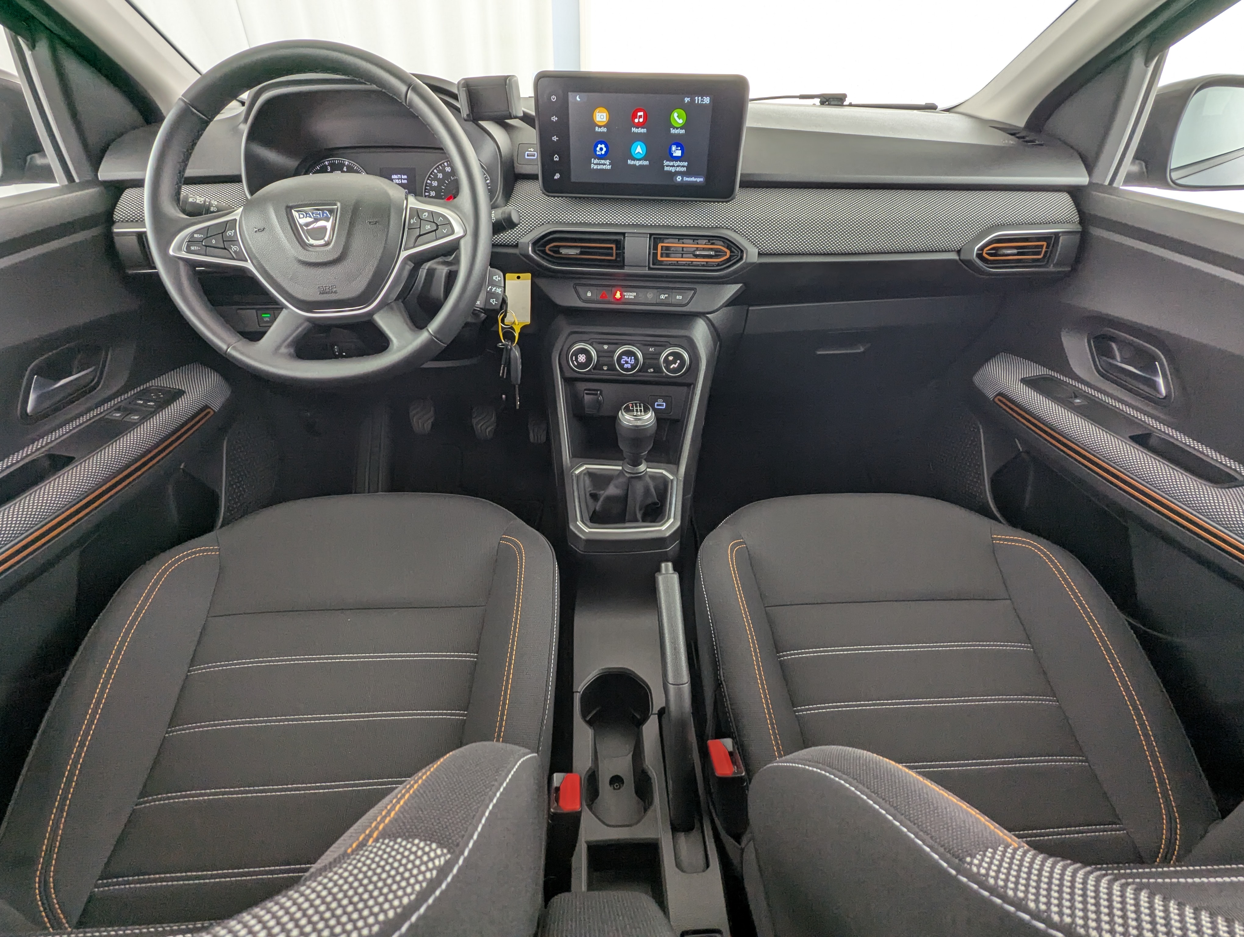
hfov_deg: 94.4
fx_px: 576
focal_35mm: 16
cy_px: 468
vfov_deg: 78.2
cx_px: 622
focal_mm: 2.35
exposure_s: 1/35.9
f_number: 2.2
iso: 91
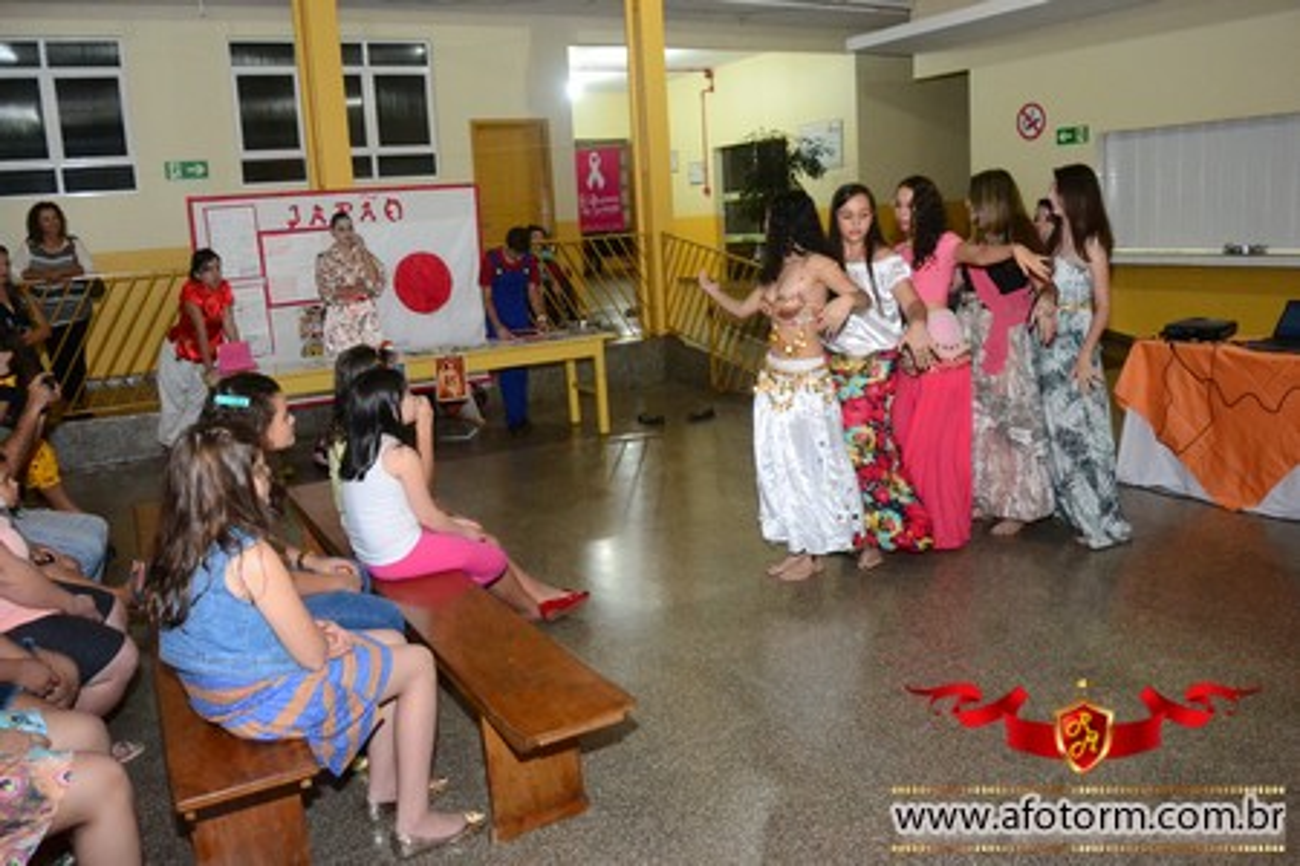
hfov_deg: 61.9
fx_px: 1083
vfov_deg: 43.6
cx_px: 650
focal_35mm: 30
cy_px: 433
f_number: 5.6
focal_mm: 20
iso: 3200
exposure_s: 1/80
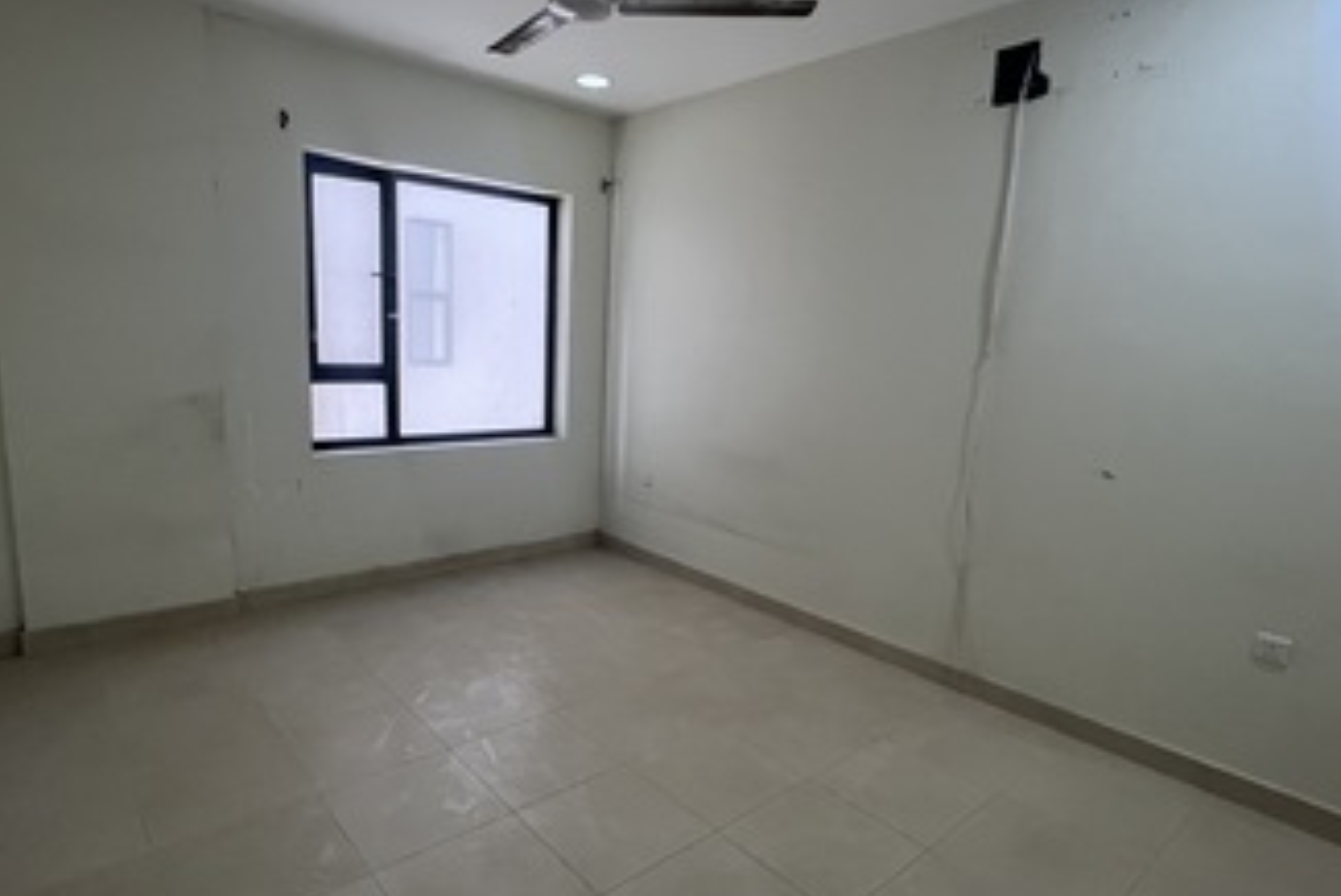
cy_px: 460
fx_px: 708
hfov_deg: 86.8
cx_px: 646
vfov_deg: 64.6
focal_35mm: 19
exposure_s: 1/100
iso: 200
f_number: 1.8
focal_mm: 1.57
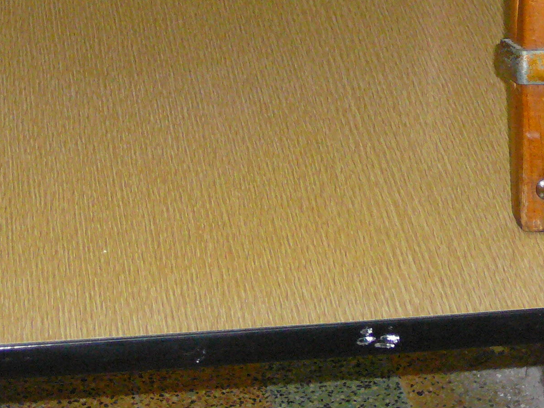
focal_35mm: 151
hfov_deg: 13.1
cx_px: 250
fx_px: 2373
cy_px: -5
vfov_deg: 9.8
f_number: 3.7
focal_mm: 10.5
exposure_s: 1/30
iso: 400
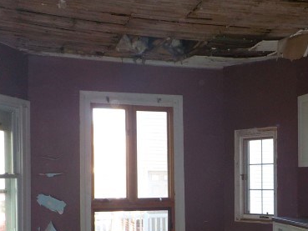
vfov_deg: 27.5
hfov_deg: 36.5
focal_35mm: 52
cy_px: 187
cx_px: 203
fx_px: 463
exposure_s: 1/30
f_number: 3.3
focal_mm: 4.1
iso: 200
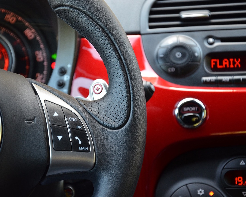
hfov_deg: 14.1
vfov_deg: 11.3
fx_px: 997
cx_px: 98
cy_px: 98
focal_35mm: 137
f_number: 5.3
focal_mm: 80
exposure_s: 1/50
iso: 800
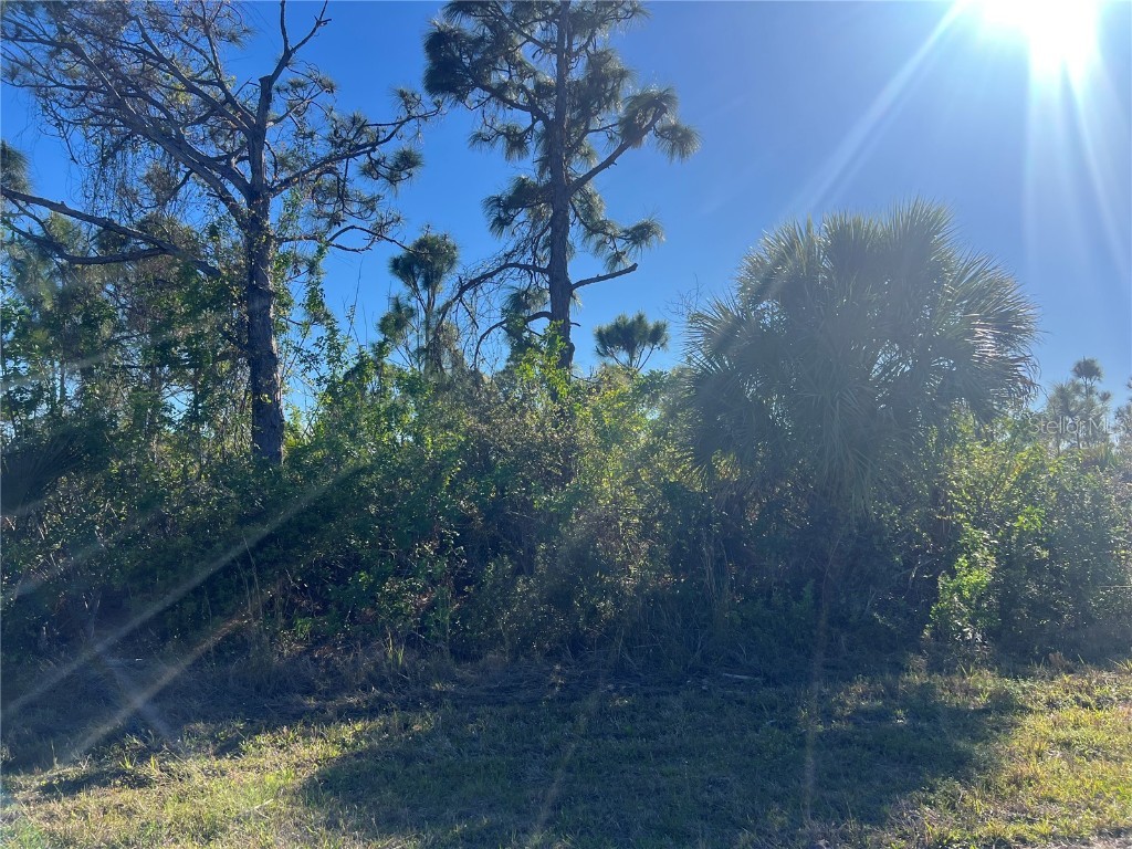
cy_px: 424
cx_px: 566
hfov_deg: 67.3
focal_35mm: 26
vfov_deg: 53.1
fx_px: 850
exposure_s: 1/3460
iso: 50
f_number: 1.5
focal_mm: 5.7
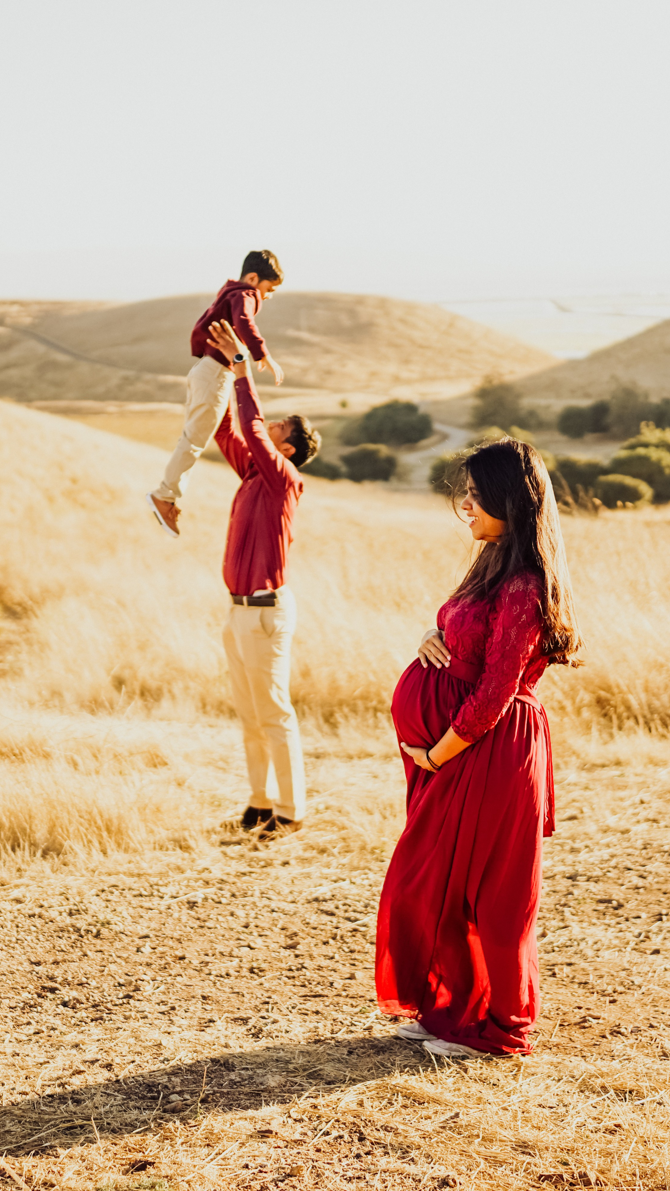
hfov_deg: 31.9
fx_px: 1169
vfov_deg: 54.0
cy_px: 598
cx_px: 383
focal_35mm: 37
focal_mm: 35
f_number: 1.4
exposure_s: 1/2000
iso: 100
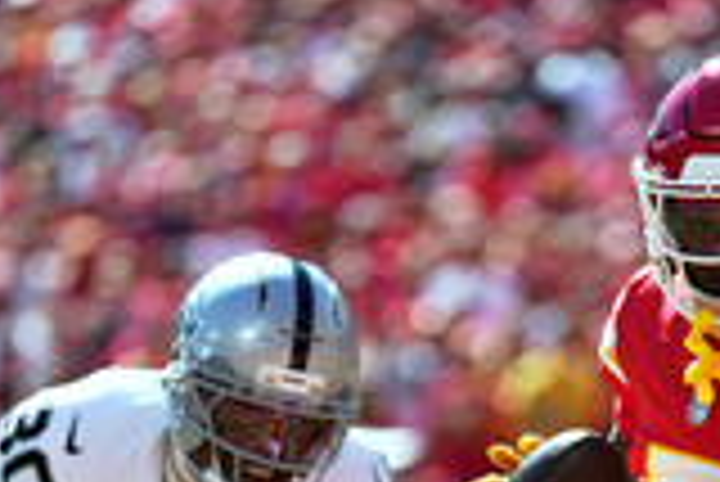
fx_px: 12791
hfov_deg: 3.2
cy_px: 646
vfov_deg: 2.2
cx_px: 630
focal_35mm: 639
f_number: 2.8
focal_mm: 200
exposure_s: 1/4000
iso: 250
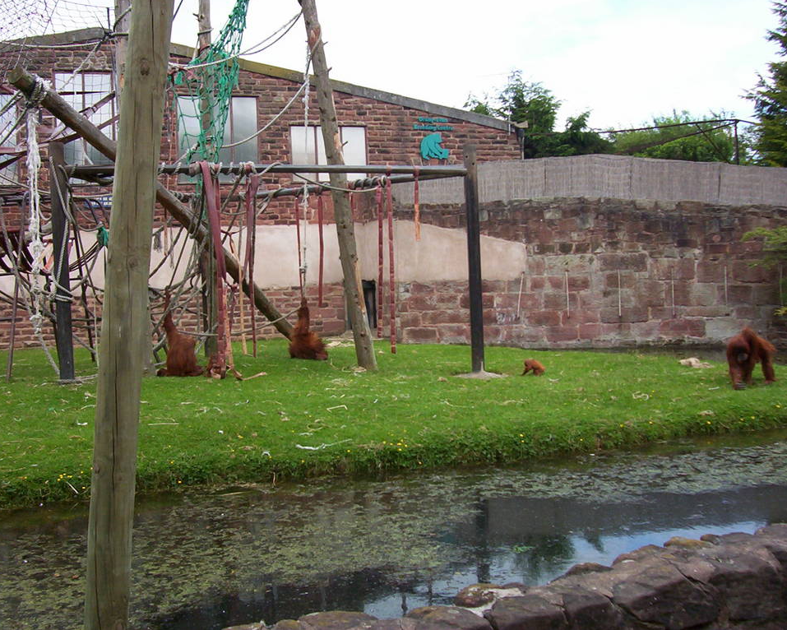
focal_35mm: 45
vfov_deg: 33.4
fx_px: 1048
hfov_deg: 41.1
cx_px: 384
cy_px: 313
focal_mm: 5.77
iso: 100
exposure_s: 1/871
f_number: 2.73
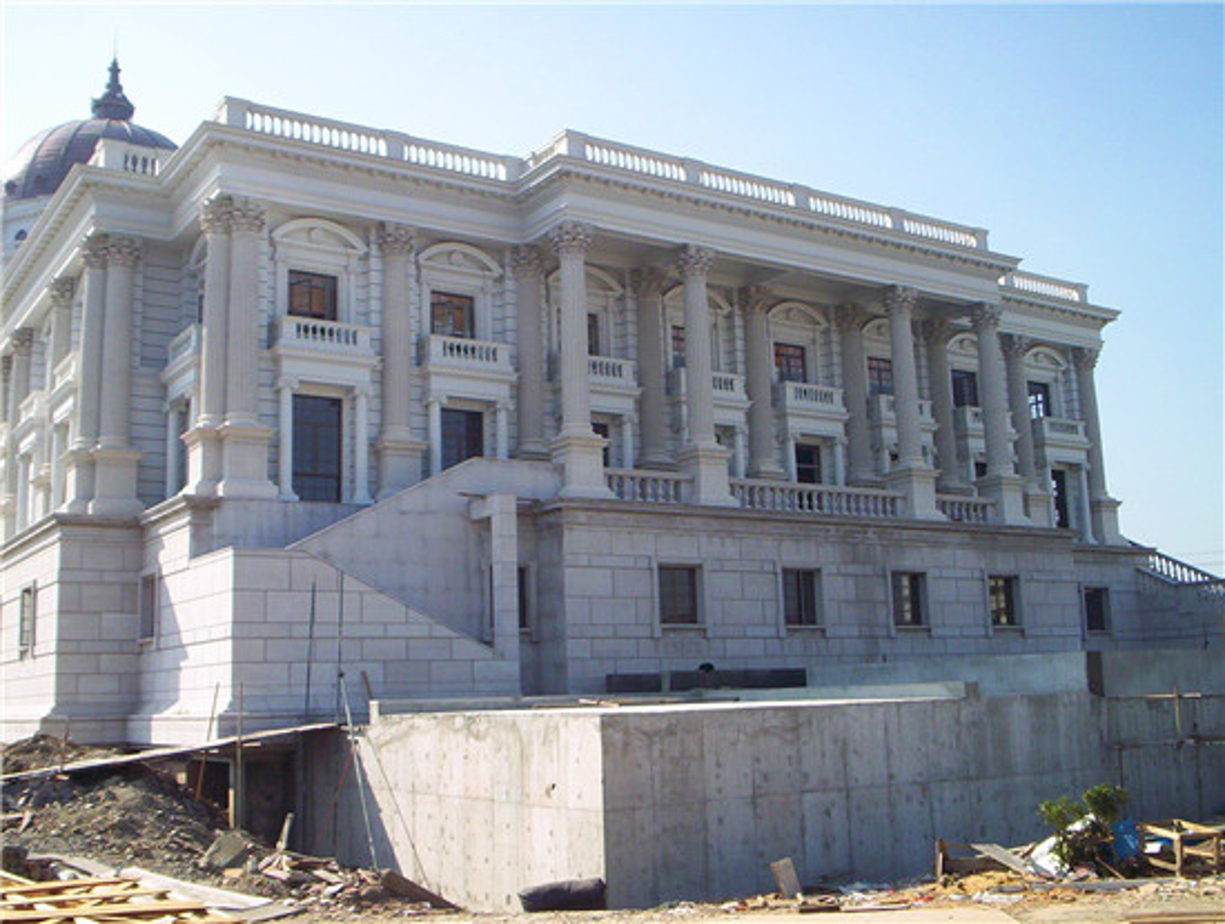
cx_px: 612
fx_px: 1348
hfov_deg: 48.9
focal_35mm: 38
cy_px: 462
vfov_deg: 37.9
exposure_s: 1/498
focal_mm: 4.99
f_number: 4.5
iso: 100
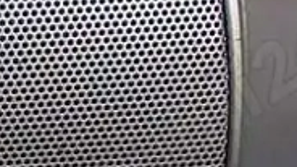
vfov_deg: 5.4
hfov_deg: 8.6
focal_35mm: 225
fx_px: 1770
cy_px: 104
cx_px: -466
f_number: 3.1
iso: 80
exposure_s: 1/80
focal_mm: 5.3
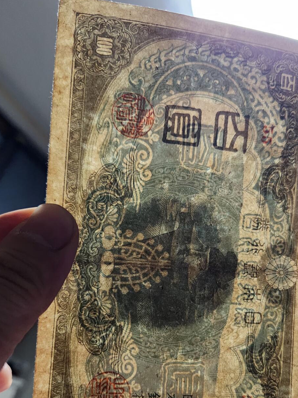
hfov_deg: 41.8
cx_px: 159
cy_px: 254
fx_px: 390
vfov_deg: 53.3
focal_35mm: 34
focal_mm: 5.4
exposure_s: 1/100
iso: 1000
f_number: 1.8
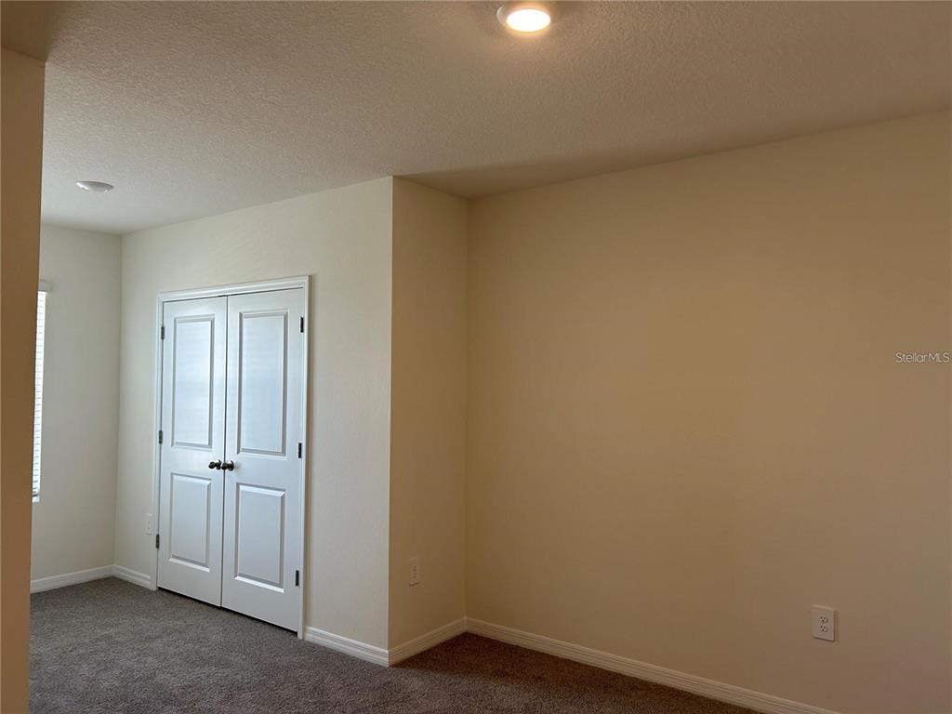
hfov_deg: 67.3
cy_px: 357
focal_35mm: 26
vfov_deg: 53.1
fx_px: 715
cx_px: 476
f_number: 1.5
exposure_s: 1/120
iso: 80
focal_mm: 5.7
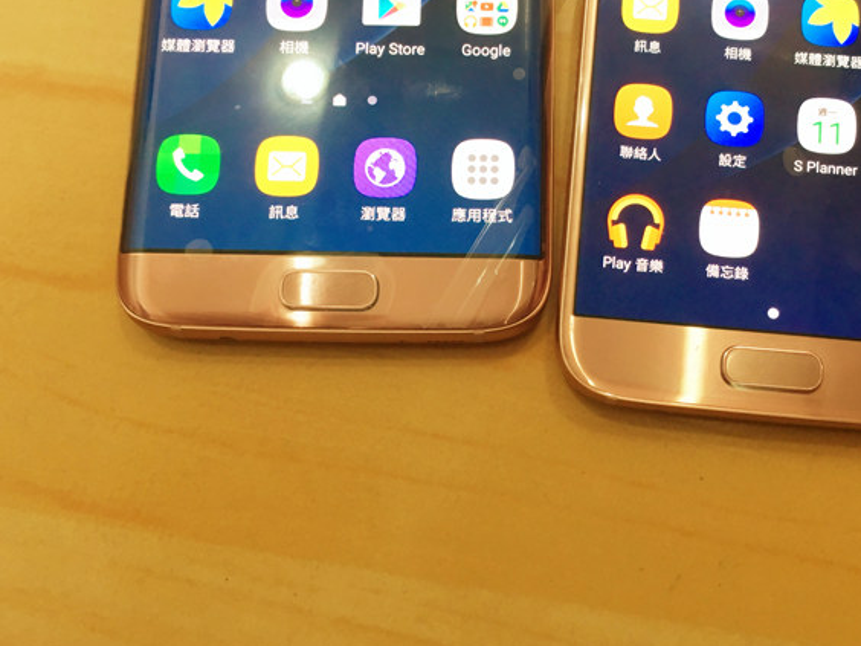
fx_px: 895
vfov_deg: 39.6
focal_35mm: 36
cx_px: 522
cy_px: 297
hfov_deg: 51.0
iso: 80
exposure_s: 1/17
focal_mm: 4.15
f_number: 2.2
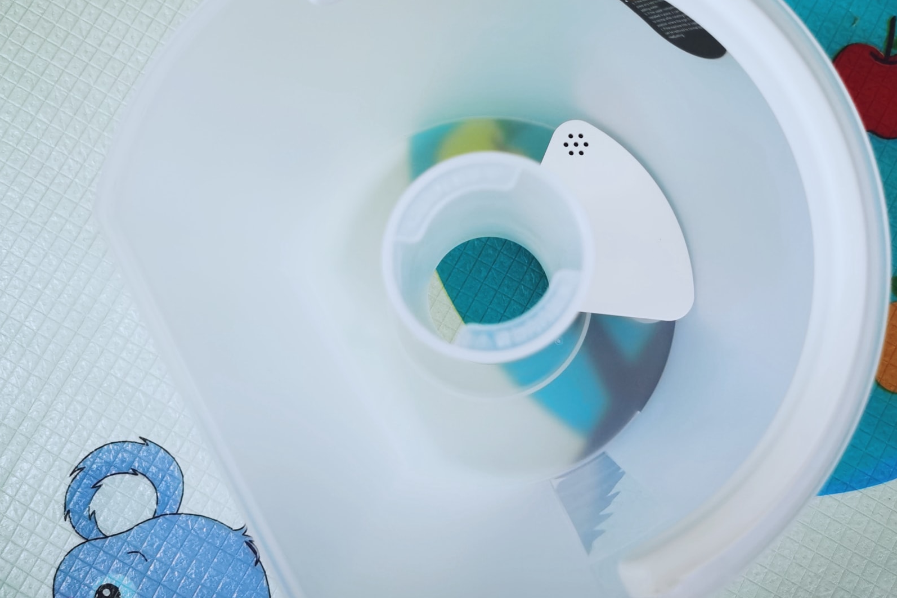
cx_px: 492
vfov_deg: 35.8
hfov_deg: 51.8
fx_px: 922
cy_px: 240
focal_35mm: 37
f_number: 1.6
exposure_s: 1/50
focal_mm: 5.56
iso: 320
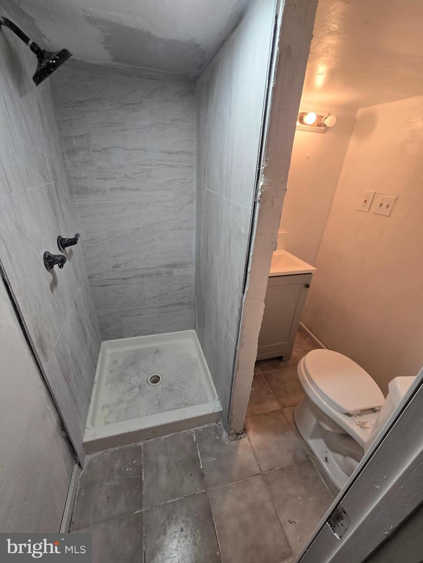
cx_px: 212
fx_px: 212
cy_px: 282
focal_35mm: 13
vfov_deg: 106.2
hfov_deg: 89.9
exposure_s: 1/60
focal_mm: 2.2
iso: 125
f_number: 2.2
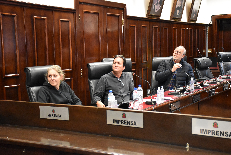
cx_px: 116
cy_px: 78
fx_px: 366
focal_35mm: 57
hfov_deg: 35.0
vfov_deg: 23.8
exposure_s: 1/60
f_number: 4.2
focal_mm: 38
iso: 5000
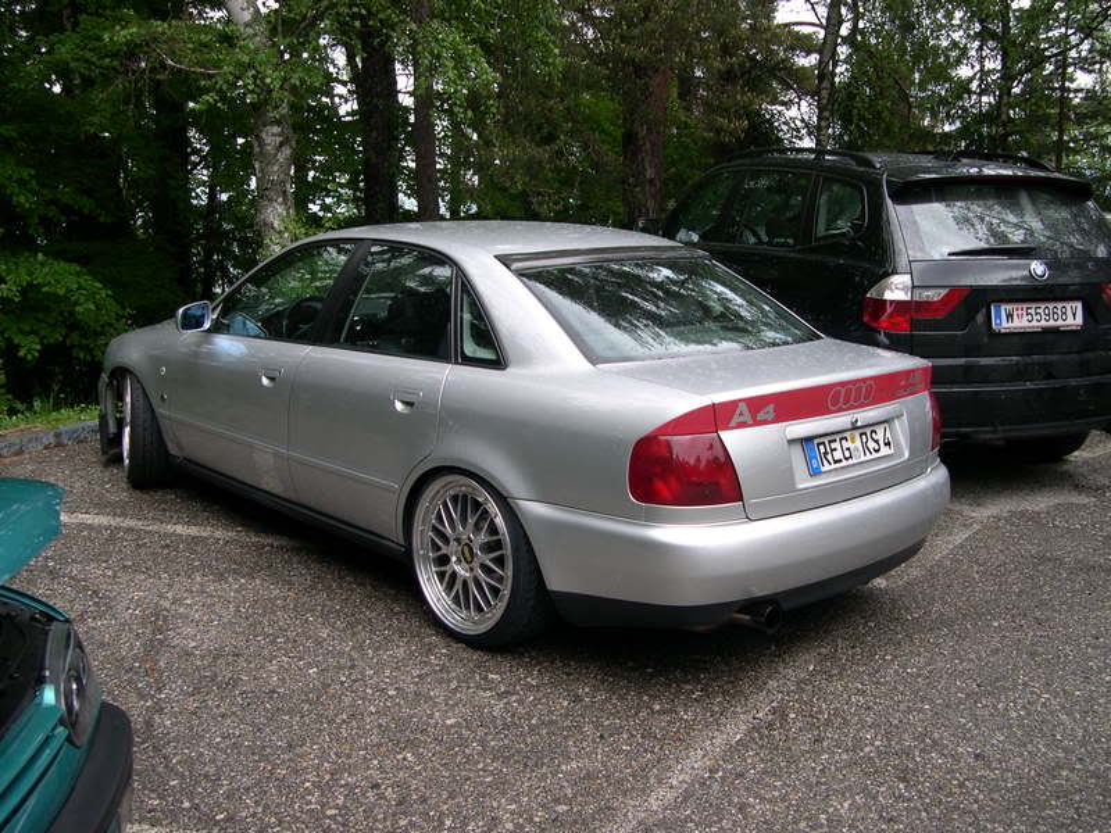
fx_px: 1220
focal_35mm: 38
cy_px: 416
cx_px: 556
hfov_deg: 49.0
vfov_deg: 37.7
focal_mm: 8
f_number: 2.8
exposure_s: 1/448
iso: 100
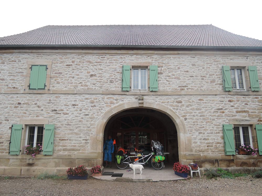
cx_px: 131
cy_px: 98
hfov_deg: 71.6
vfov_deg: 56.8
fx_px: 182
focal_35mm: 24
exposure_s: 1/200
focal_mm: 5.1
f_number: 2.8
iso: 80
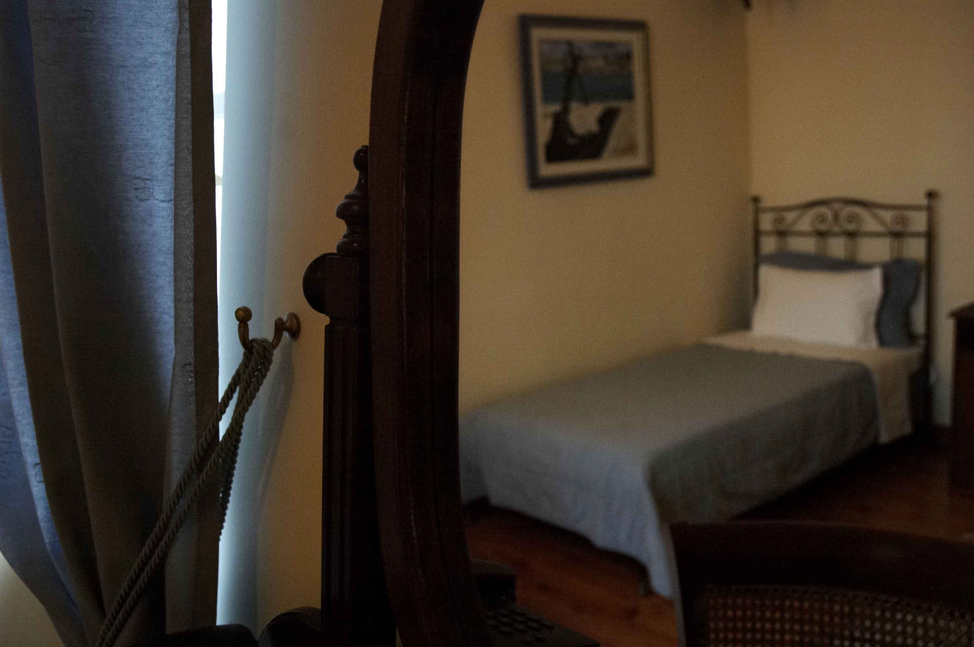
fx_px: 973
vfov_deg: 36.8
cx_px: 487
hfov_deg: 53.2
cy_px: 324
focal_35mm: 36
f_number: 3.8
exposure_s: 1/50
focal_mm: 24
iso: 640
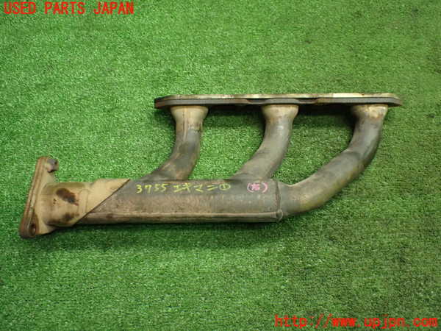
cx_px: 220
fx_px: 382
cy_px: 166
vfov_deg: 46.8
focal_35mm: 30
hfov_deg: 60.0
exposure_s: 1/100
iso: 800
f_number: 2.3
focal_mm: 5.4
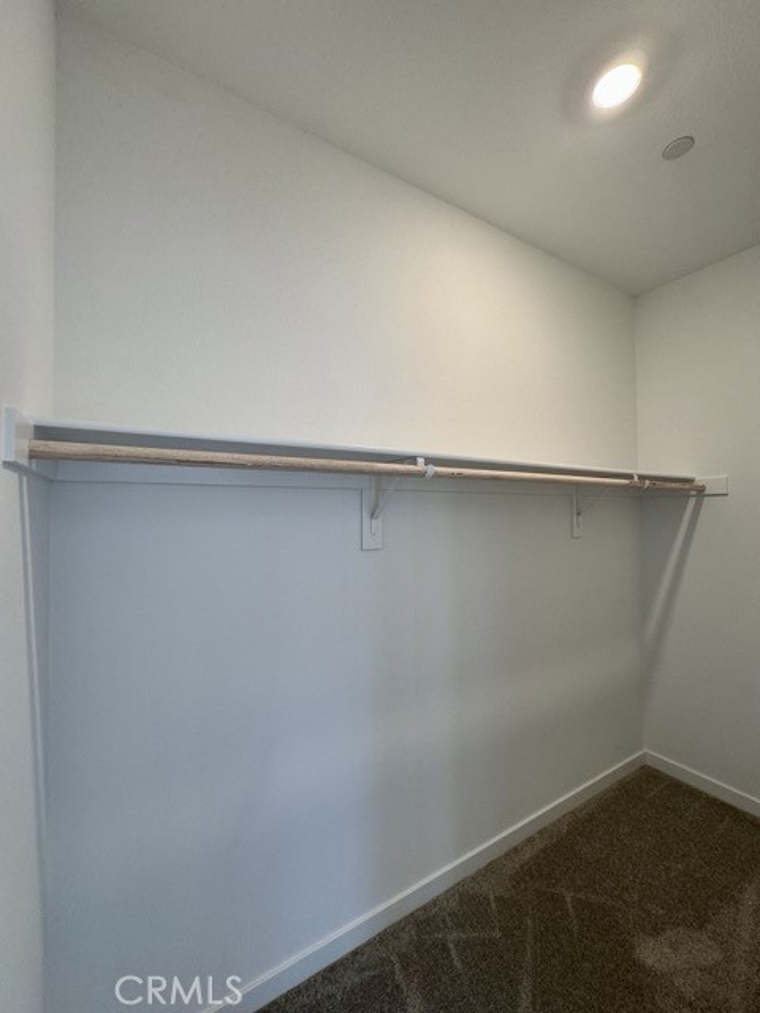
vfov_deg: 102.1
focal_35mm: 14
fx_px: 410
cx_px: 380
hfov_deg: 85.7
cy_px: 506
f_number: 2.2
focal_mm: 2.22
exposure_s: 1/120
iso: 160
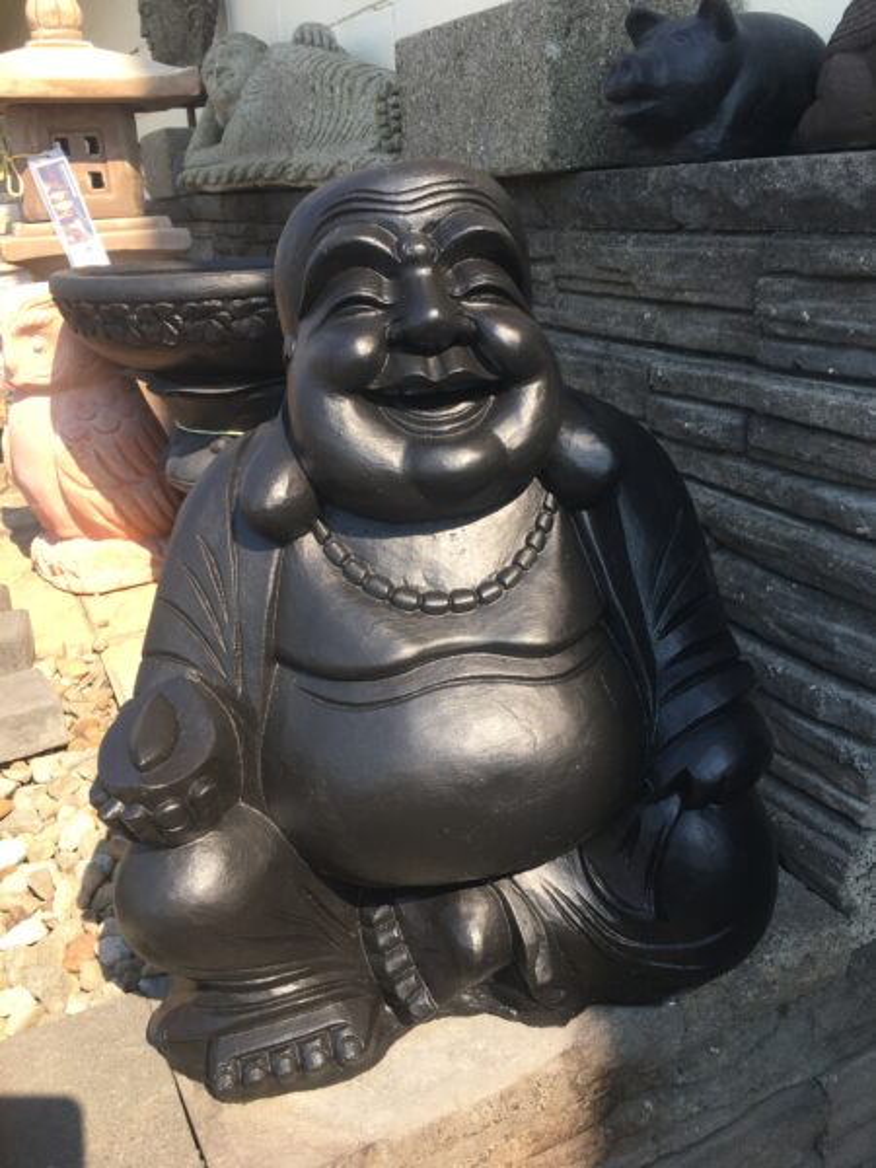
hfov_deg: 48.2
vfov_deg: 61.7
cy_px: 584
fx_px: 979
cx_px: 438
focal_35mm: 29
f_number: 2.2
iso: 25
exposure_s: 1/516
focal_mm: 4.15
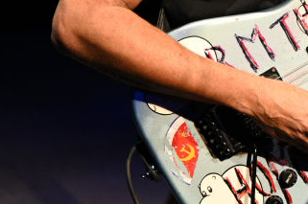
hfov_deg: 3.7
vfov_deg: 2.4
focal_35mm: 559
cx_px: 403
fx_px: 4775
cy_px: -113
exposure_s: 1/400
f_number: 2.8
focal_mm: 175
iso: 1600
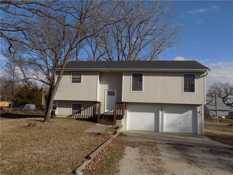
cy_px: 88
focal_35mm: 27
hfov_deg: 65.3
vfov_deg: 51.4
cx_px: 116
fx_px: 182
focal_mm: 4.8
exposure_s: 1/1250
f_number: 3.2
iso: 80
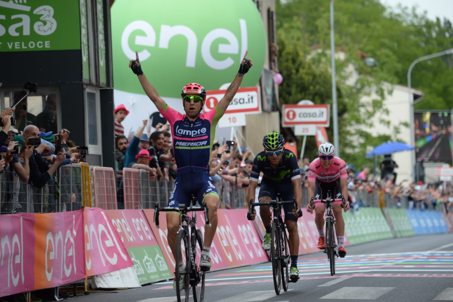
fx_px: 2767
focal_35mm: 220
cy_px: 151
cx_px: 226
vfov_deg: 6.2
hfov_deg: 9.4
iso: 560
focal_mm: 220
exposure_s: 1/1000
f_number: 5.3
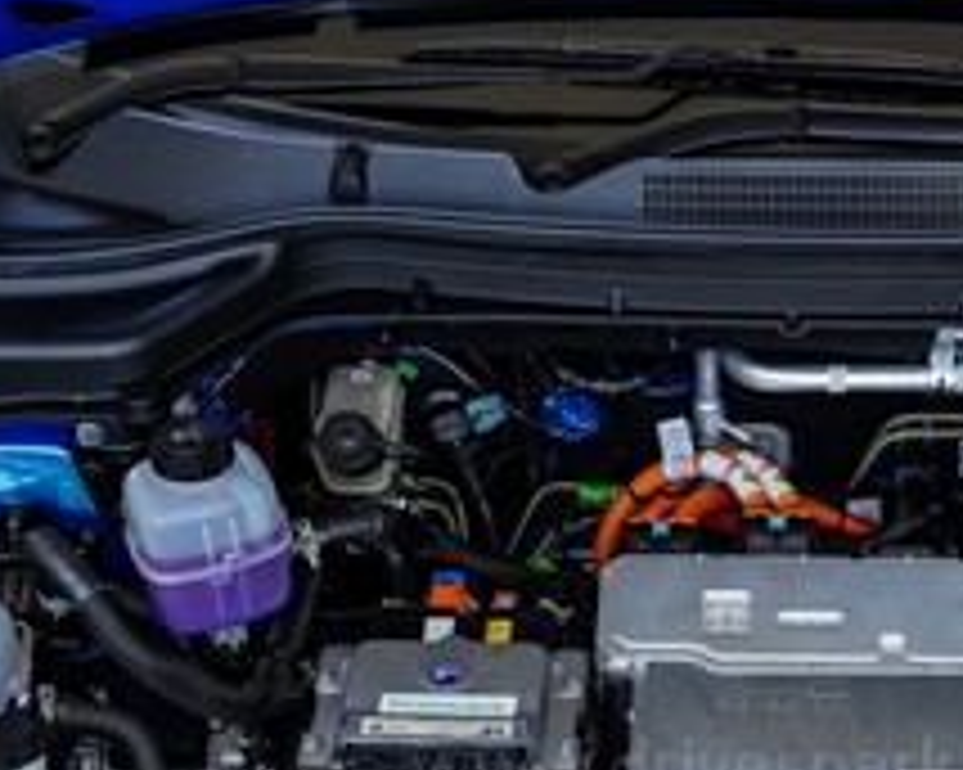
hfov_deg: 23.8
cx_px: 760
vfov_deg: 18.9
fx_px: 2251
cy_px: 770
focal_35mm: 79
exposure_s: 1/1600
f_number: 5
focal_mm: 30
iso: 2000
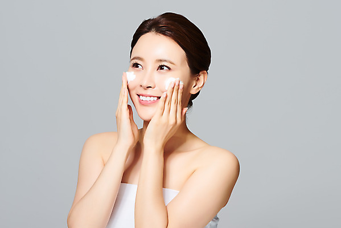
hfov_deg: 19.4
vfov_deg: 13.1
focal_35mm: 105
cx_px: 170
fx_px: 995
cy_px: 114
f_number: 16
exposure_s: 1/125
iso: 64
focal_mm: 105
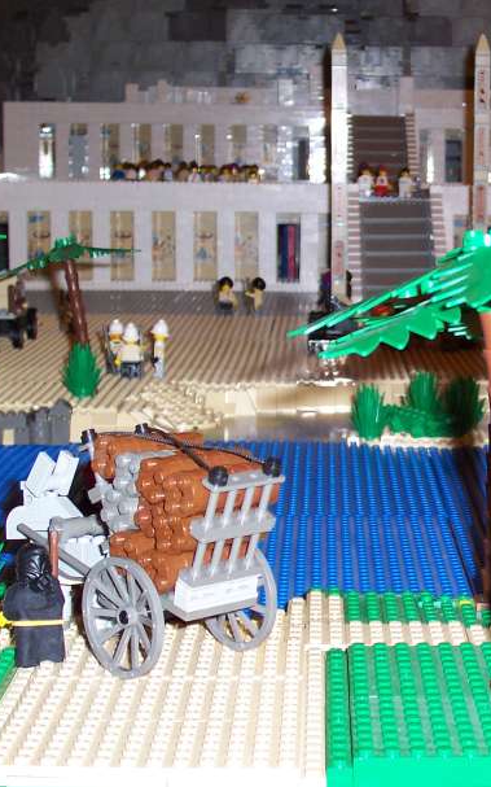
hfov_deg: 15.7
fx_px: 1735
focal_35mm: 81
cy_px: 394
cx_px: 512
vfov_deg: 25.5
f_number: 3.4
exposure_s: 1/60
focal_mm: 8.6
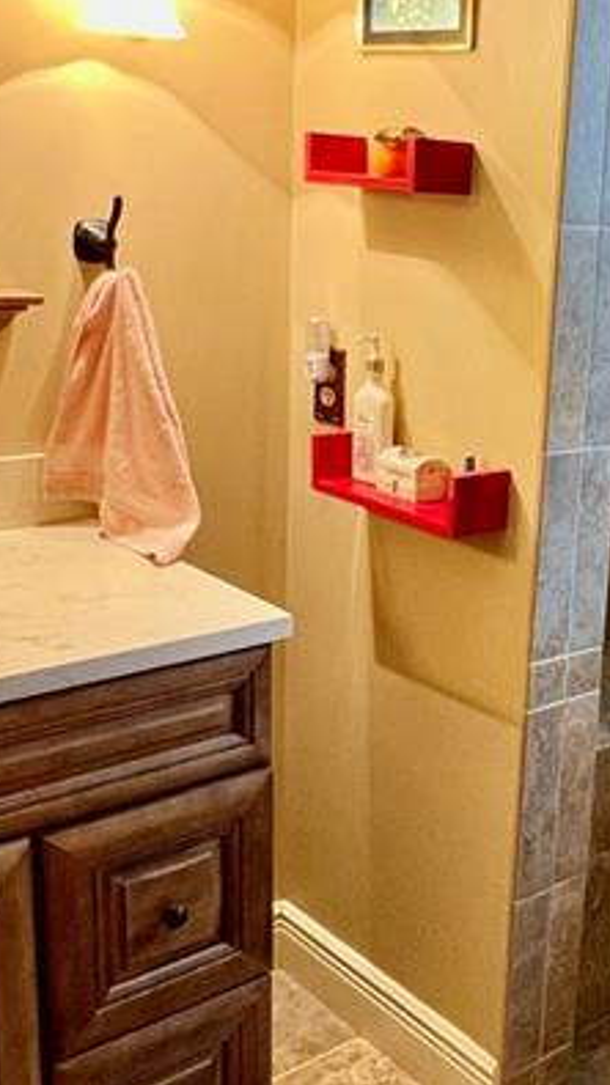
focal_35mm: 43
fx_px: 1237
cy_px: 525
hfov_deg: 26.5
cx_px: 577
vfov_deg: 47.4
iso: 250
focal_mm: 1.57
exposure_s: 1/60
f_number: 1.8
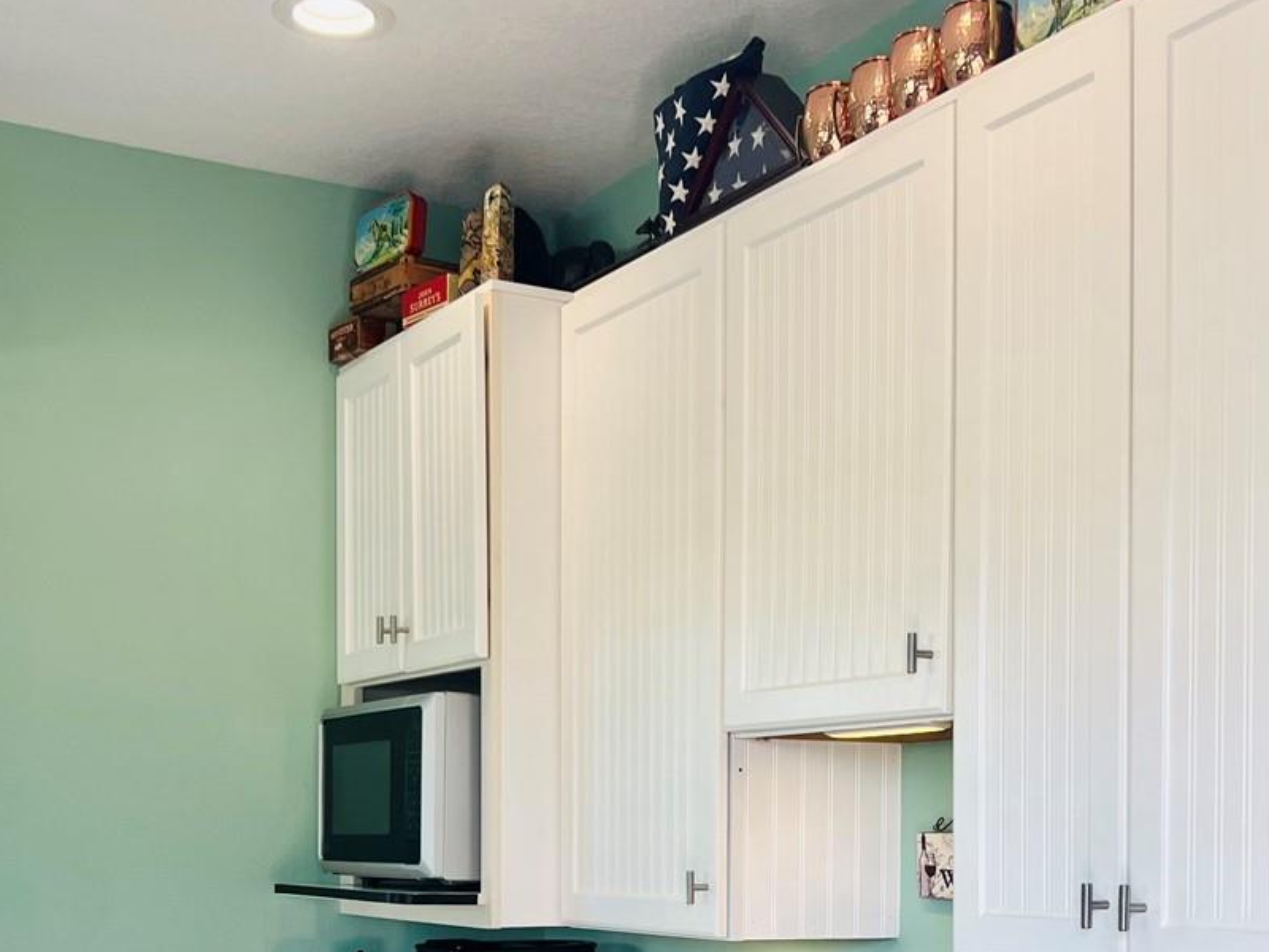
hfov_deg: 36.8
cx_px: 676
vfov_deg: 27.1
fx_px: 1906
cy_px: 843
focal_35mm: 52
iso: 64
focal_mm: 5.7
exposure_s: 1/120
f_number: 1.5
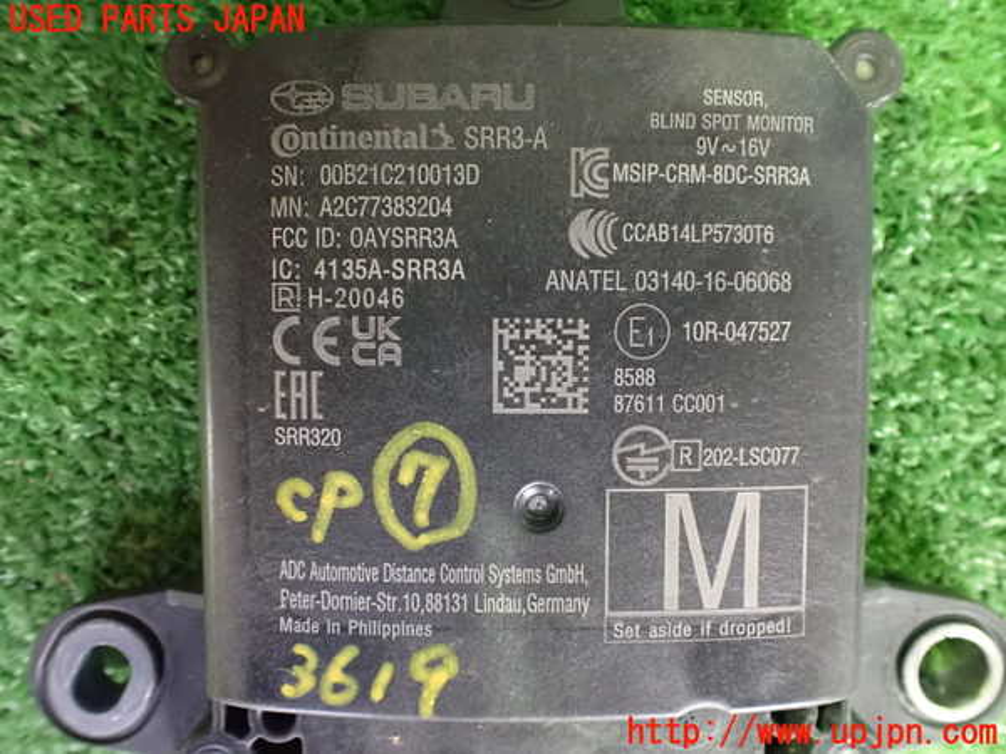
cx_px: 503
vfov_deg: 46.8
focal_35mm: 30
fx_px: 872
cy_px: 377
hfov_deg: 60.0
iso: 1600
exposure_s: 1/25
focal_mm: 5.4
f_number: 2.3
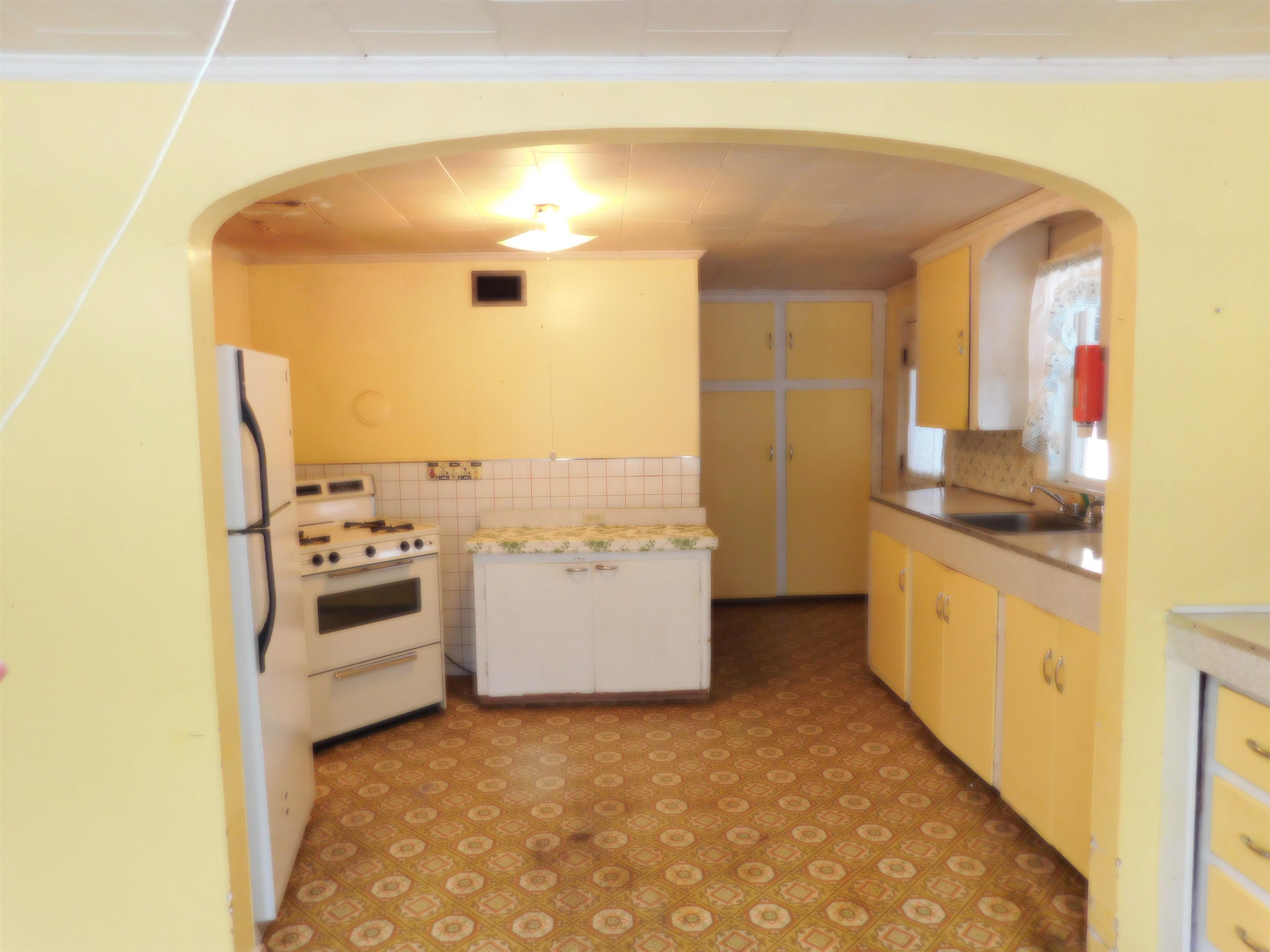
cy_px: 476
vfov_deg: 58.9
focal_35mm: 23
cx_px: 635
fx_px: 844
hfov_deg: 73.9
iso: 180
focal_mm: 4
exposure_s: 1/30
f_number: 3
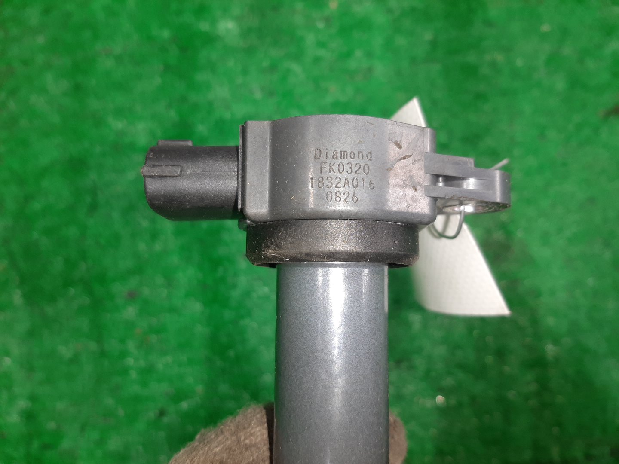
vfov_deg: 53.1
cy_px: 232
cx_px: 310
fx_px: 465
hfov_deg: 67.3
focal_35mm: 26
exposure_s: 1/50
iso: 78
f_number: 1.7
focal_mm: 3.93
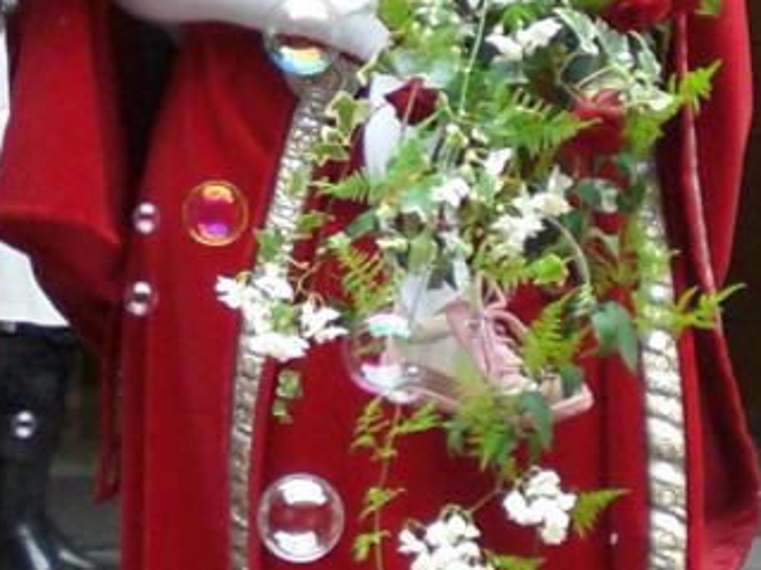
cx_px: 217
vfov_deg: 5.8
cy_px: 72
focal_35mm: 256
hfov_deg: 7.7
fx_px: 5626
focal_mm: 8.44
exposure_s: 1/125
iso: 200
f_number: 3.6
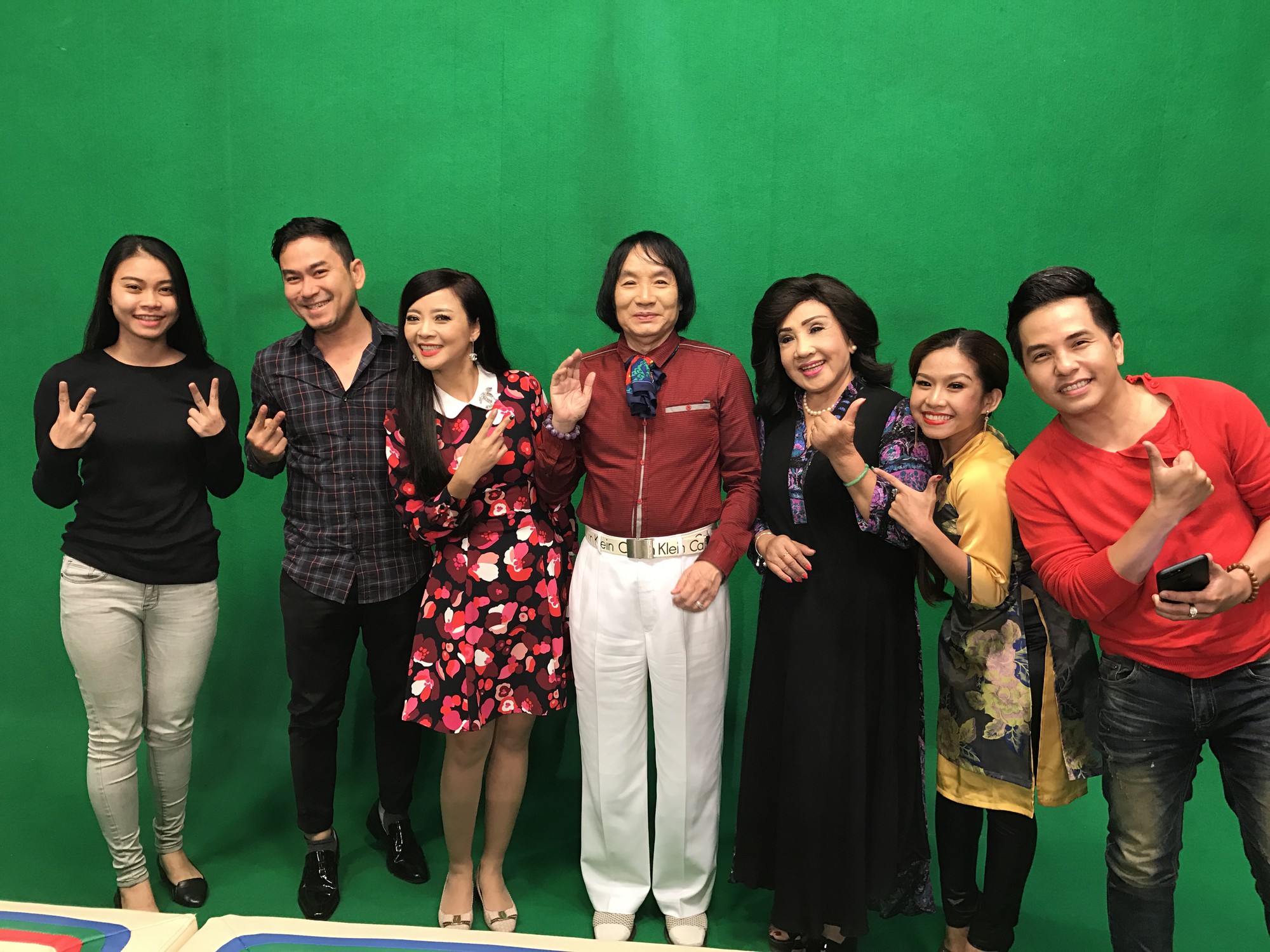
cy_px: 476
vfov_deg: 49.7
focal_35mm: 28
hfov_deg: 63.4
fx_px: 1027
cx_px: 635
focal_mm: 3.99
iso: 32
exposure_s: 1/33
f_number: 1.8
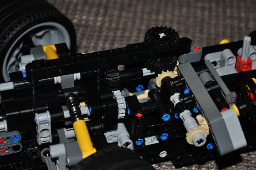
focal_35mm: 100
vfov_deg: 13.7
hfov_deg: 20.5
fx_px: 708
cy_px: 85
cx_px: 152
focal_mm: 55
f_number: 5.6
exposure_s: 1/125
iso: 100
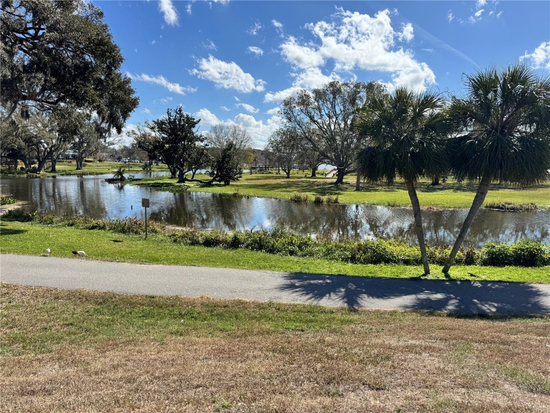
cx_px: 275
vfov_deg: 56.8
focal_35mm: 24
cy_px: 206
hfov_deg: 71.6
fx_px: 381
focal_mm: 6.76
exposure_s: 1/6410
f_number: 1.78
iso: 80
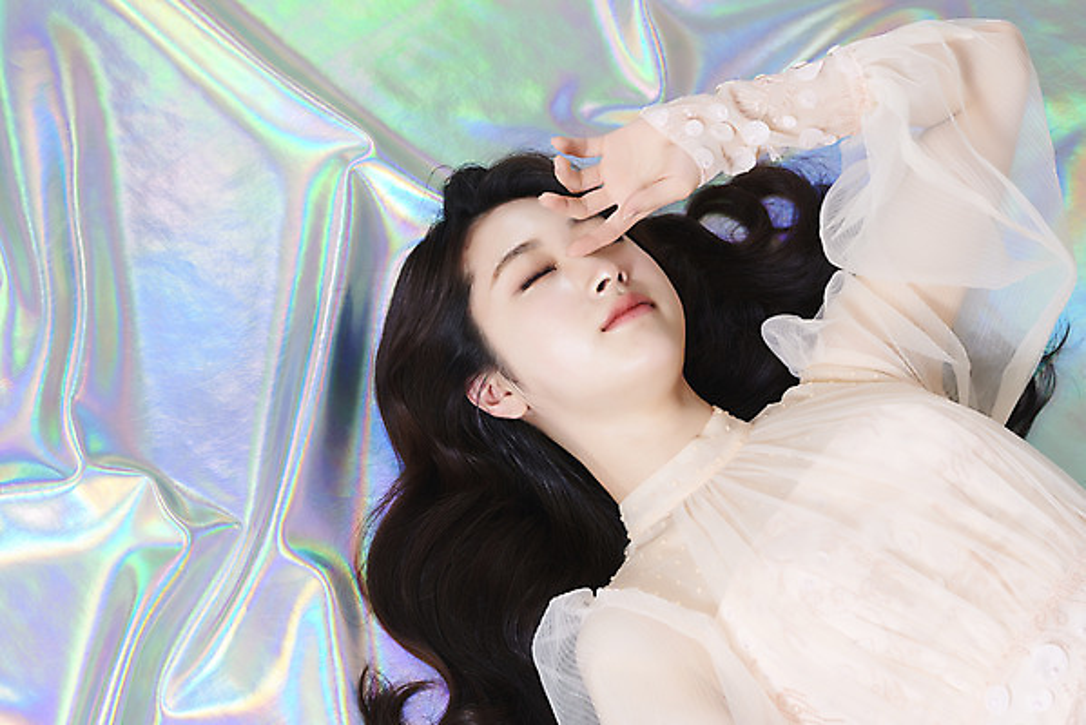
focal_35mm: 105
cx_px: 543
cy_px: 362
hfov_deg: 19.4
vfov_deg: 13.1
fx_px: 3169
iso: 64
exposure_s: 1/125
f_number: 11
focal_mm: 105
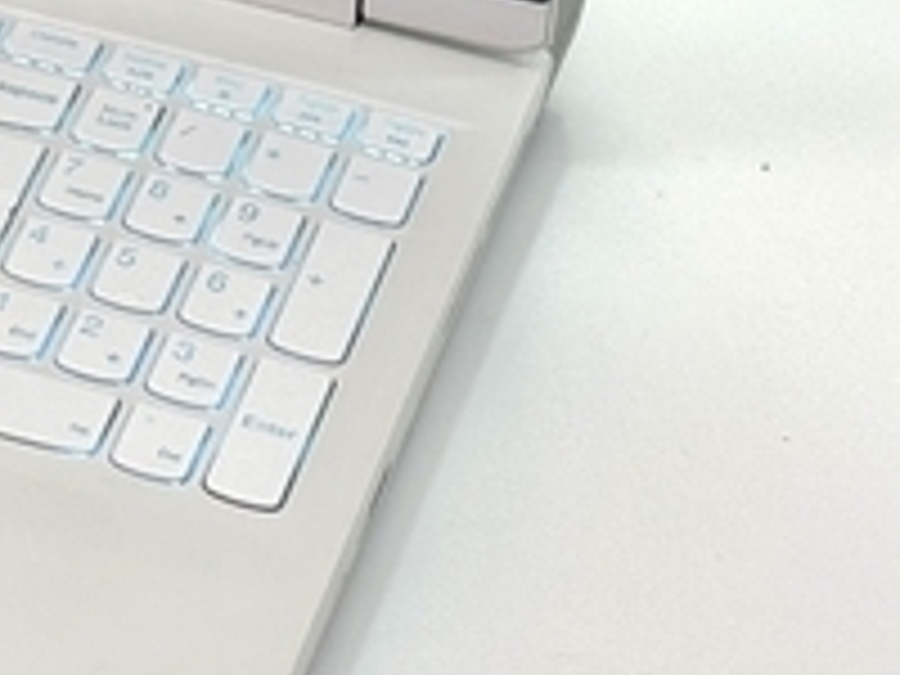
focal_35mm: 192
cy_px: -238
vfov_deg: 7.6
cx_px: -513
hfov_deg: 9.9
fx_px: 4992
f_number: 1.78
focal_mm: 6.76
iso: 50
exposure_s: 1/184
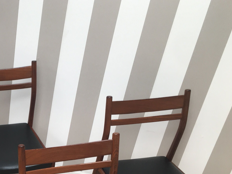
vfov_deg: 22.4
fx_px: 422
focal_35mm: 63
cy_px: 172
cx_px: -6
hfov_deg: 28.6
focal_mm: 4.15
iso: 32
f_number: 2.2
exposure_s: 1/50
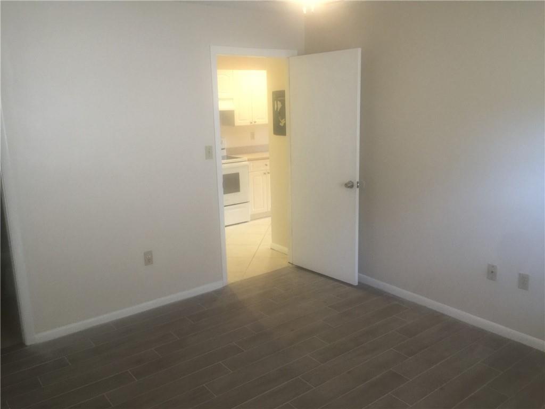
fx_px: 457
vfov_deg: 48.2
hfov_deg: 61.7
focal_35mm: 29
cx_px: 272
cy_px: 204
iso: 80
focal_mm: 4.15
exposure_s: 1/15
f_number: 2.2
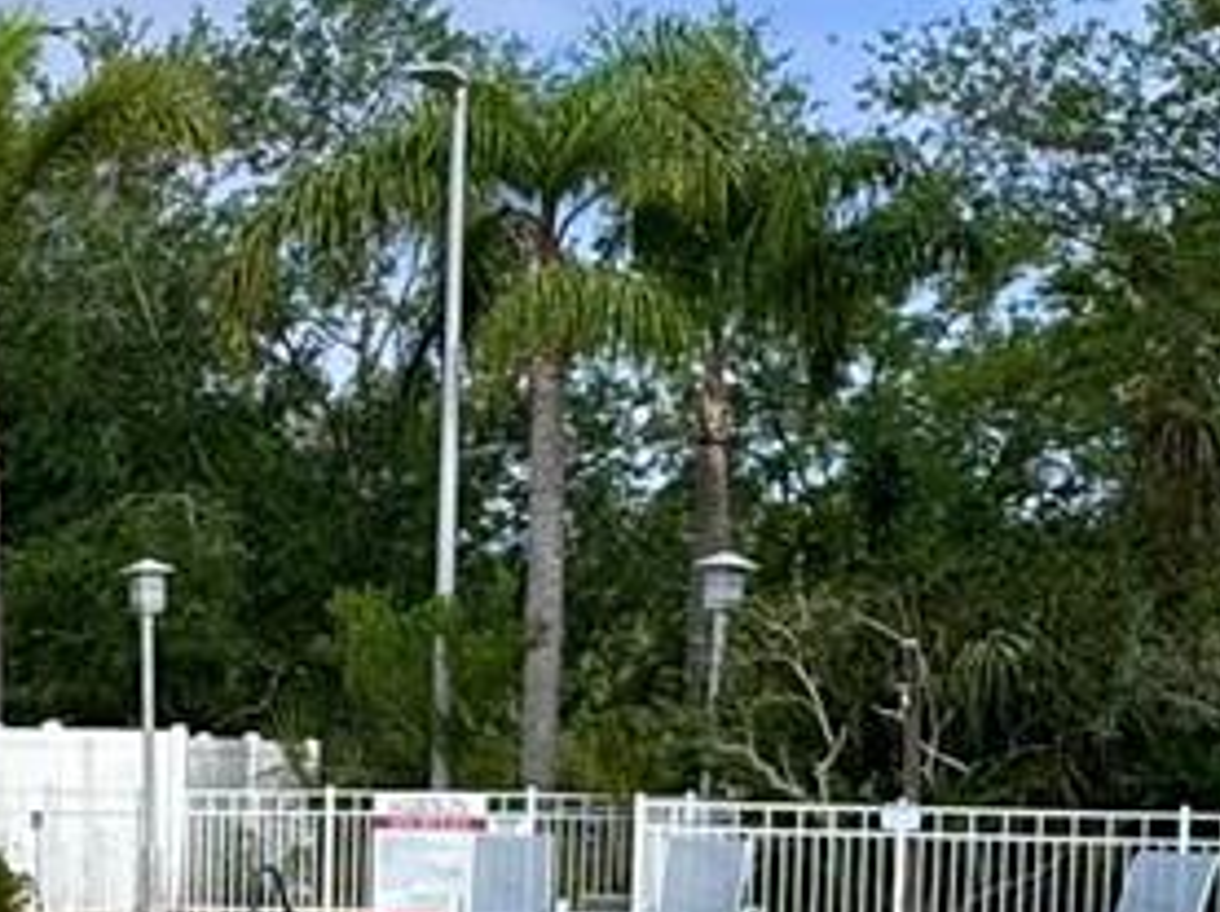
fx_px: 2851
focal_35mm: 81
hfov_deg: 23.1
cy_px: 1053
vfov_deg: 17.4
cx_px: -22
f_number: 2.2
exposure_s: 1/2028
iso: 50
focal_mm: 2.22
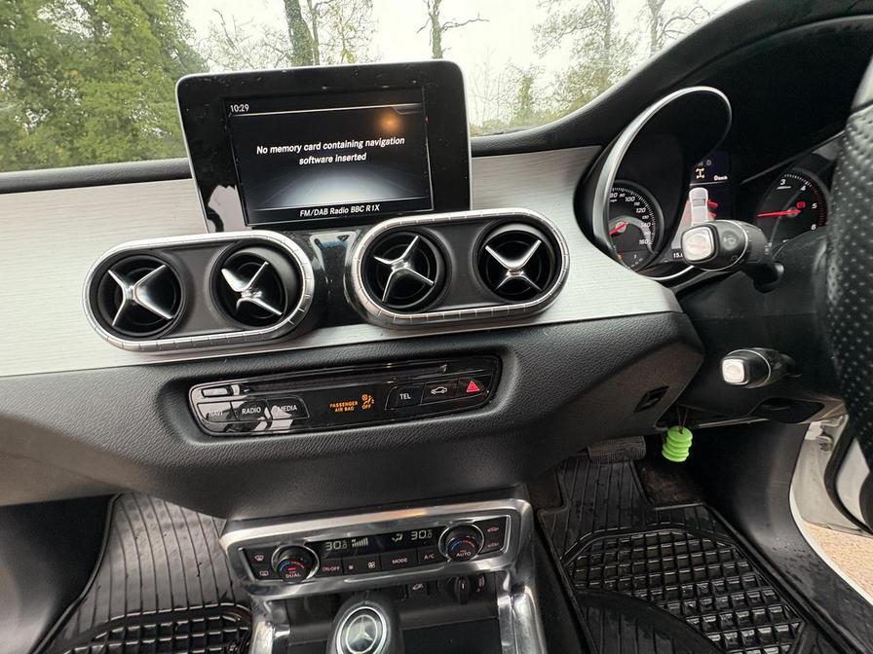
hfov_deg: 102.1
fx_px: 353
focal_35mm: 14
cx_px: 436
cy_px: 327
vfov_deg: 85.7
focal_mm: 2.22
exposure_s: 1/48
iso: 250
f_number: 2.2
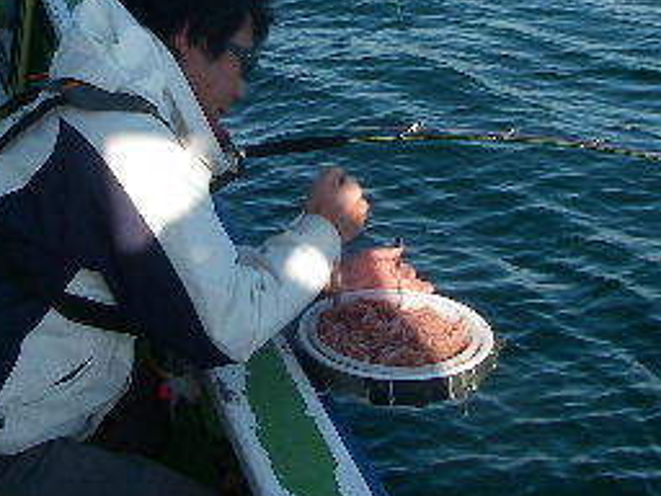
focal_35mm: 95
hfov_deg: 20.6
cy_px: -75
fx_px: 1814
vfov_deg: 15.1
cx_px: 209
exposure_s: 1/160
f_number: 6.6
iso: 64
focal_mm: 6.3
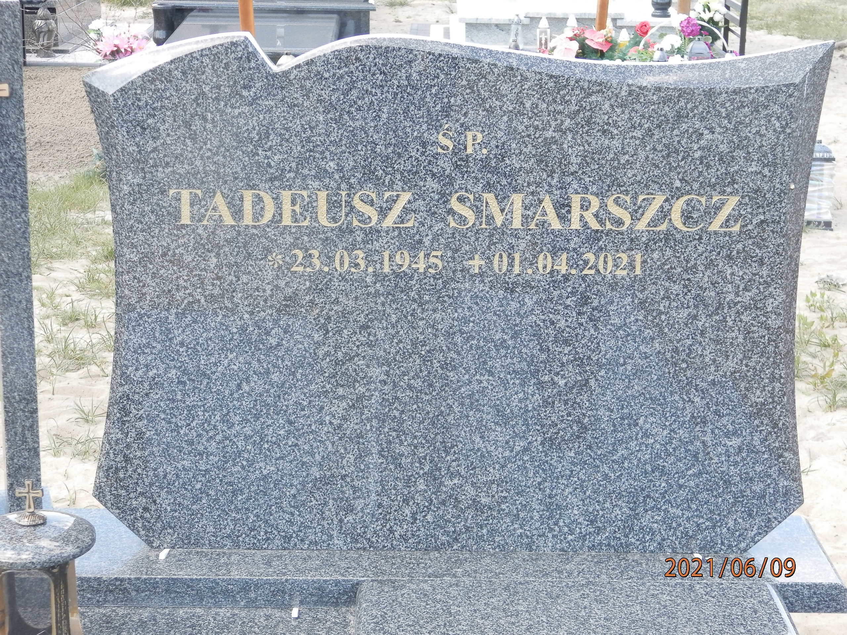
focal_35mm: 68
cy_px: 318
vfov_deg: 21.6
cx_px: 424
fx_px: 1664
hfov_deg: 28.6
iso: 160
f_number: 4
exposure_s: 1/125
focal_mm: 12.2
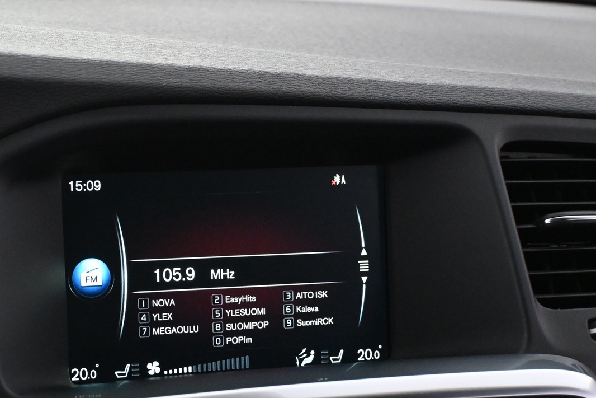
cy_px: 212
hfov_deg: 25.3
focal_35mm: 80
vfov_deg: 17.1
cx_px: 209
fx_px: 1321
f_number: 5.3
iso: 5000
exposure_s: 1/60
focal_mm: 35
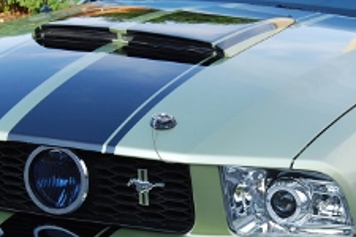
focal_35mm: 132
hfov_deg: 15.5
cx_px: 228
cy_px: 145
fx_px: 1309
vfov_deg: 10.4
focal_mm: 31
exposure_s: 1/125
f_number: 5.6
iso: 125
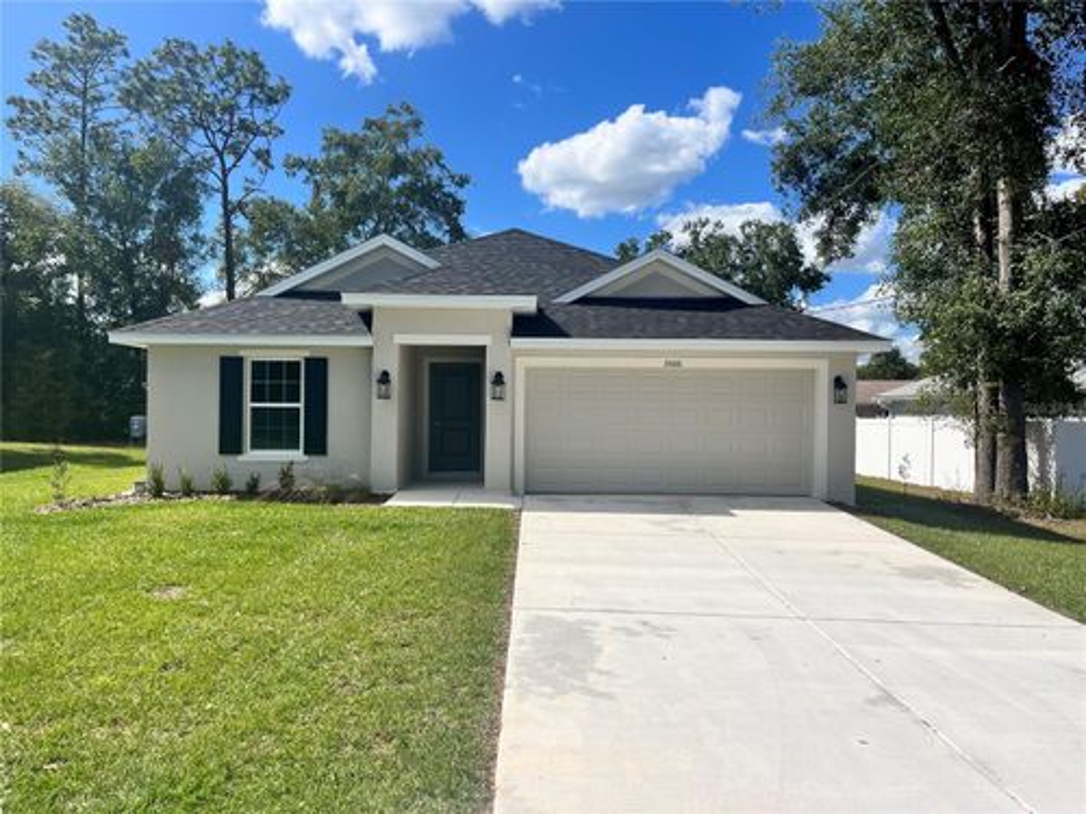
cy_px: 407
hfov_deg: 67.3
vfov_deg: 53.1
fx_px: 816
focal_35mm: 26
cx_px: 543
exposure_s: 1/6494
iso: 50
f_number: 1.6
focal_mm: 5.1
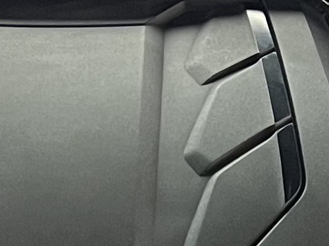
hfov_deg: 10.4
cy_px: 516
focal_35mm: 189
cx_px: 81
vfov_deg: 7.5
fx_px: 1796
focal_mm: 5.7
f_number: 1.5
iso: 400
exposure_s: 1/51
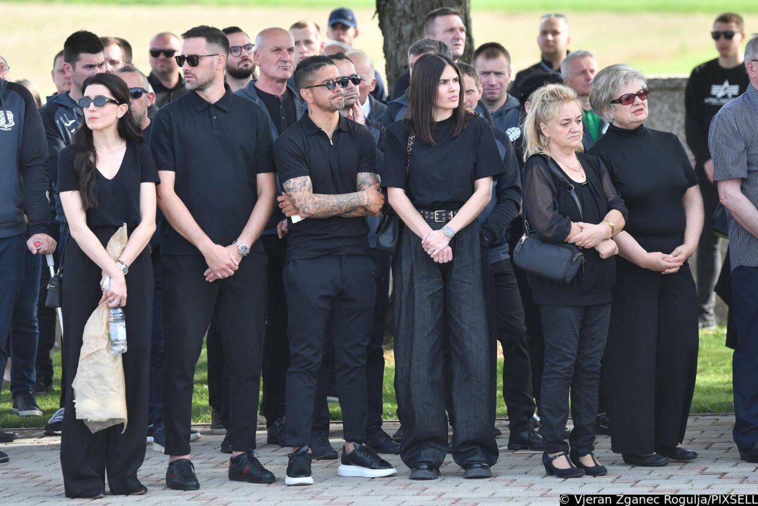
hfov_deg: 12.1
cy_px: 253
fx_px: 3579
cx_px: 379
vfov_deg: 8.1
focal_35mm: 170
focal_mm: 170
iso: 400
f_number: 5
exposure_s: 1/1000
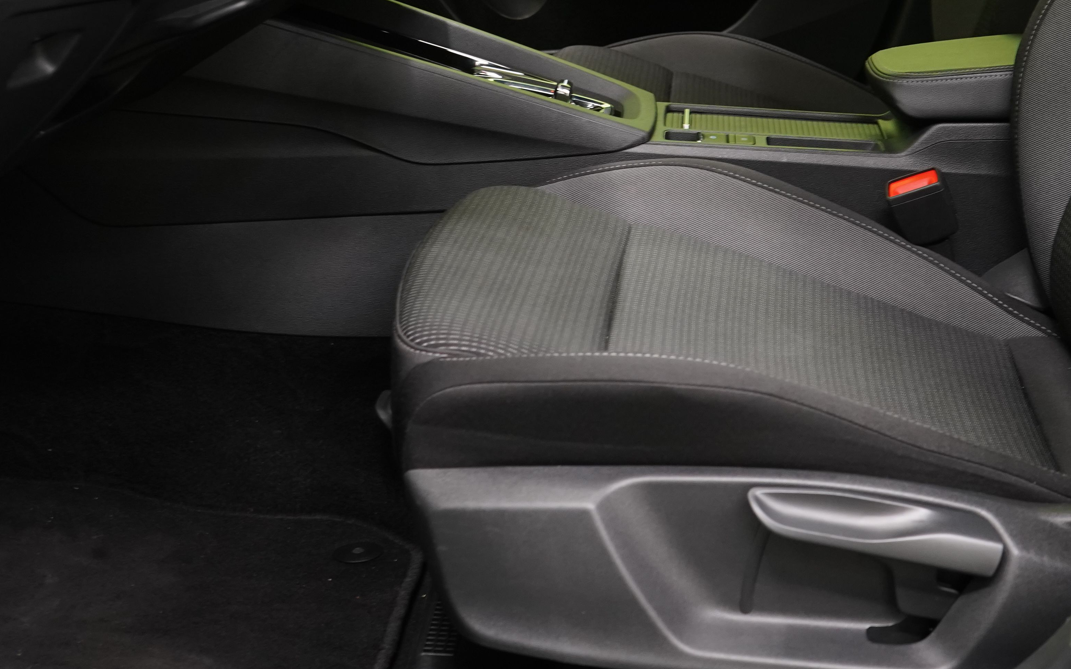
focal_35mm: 61
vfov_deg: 20.7
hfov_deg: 33.3
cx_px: 679
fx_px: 1780
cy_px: 22
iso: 1250
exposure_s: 1/20
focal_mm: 31
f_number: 5
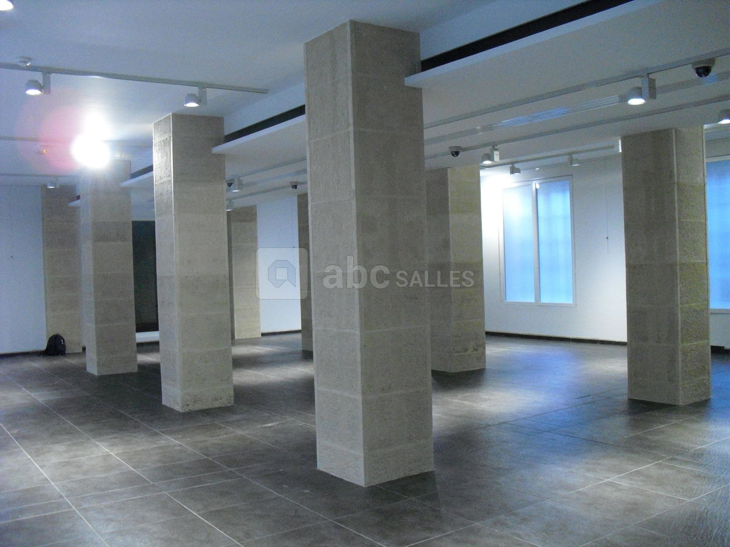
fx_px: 759
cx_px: 365
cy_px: 274
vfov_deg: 39.7
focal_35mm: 36
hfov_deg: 51.4
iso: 800
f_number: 3.1
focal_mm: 6.3
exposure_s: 1/25
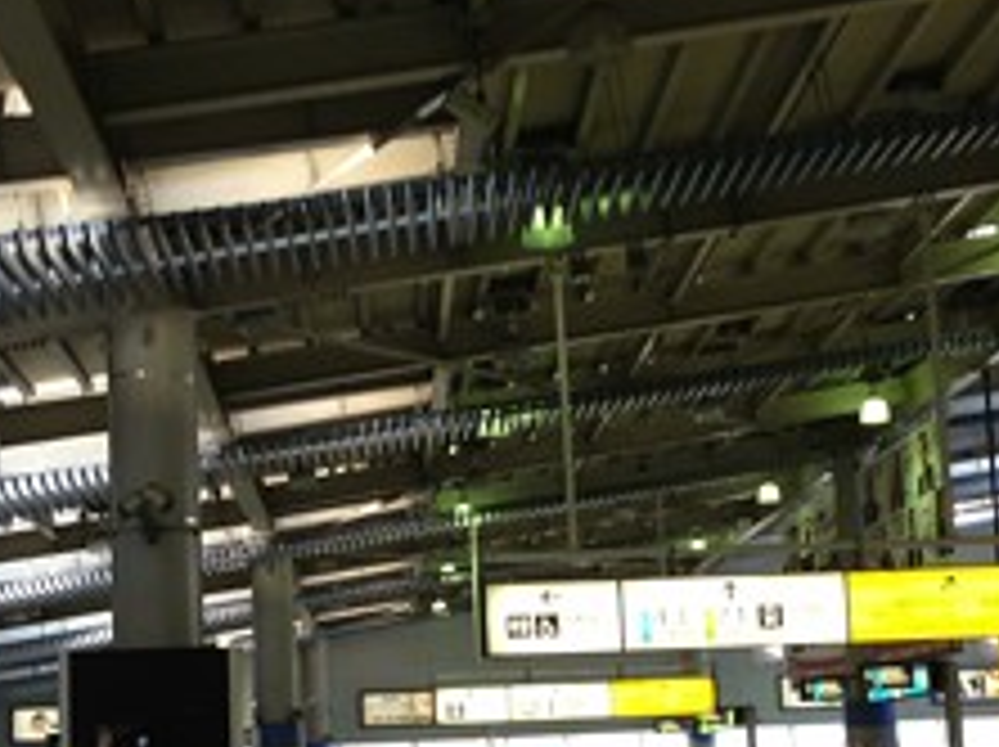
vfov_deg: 21.7
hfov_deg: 29.0
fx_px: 1931
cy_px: 549
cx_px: 513
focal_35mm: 67
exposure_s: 1/24
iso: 50
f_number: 2.4
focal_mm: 4.13
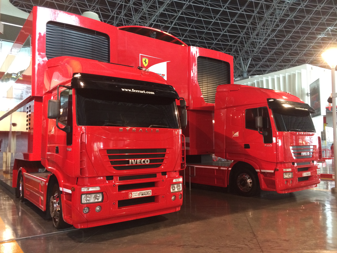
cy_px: 126
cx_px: 168
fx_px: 292
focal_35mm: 30
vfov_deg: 46.8
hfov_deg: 60.0
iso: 320
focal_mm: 4.12
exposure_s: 1/17
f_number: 2.2
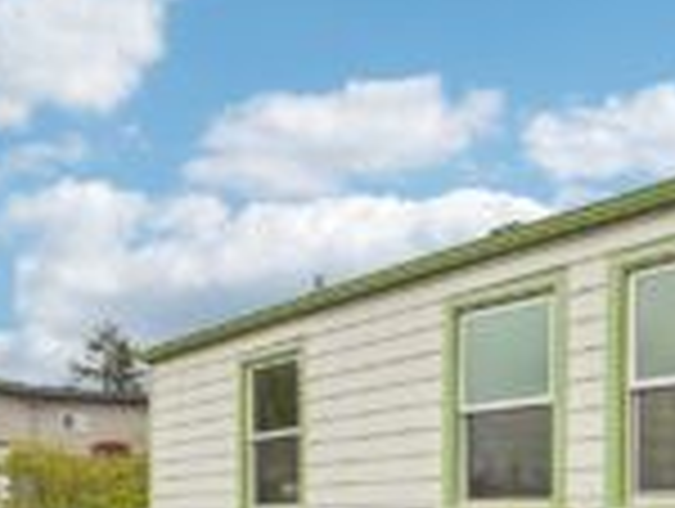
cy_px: 546
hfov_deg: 44.7
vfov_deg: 31.6
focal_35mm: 41
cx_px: 477
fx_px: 801
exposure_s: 1/640
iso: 1600
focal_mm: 16
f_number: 8
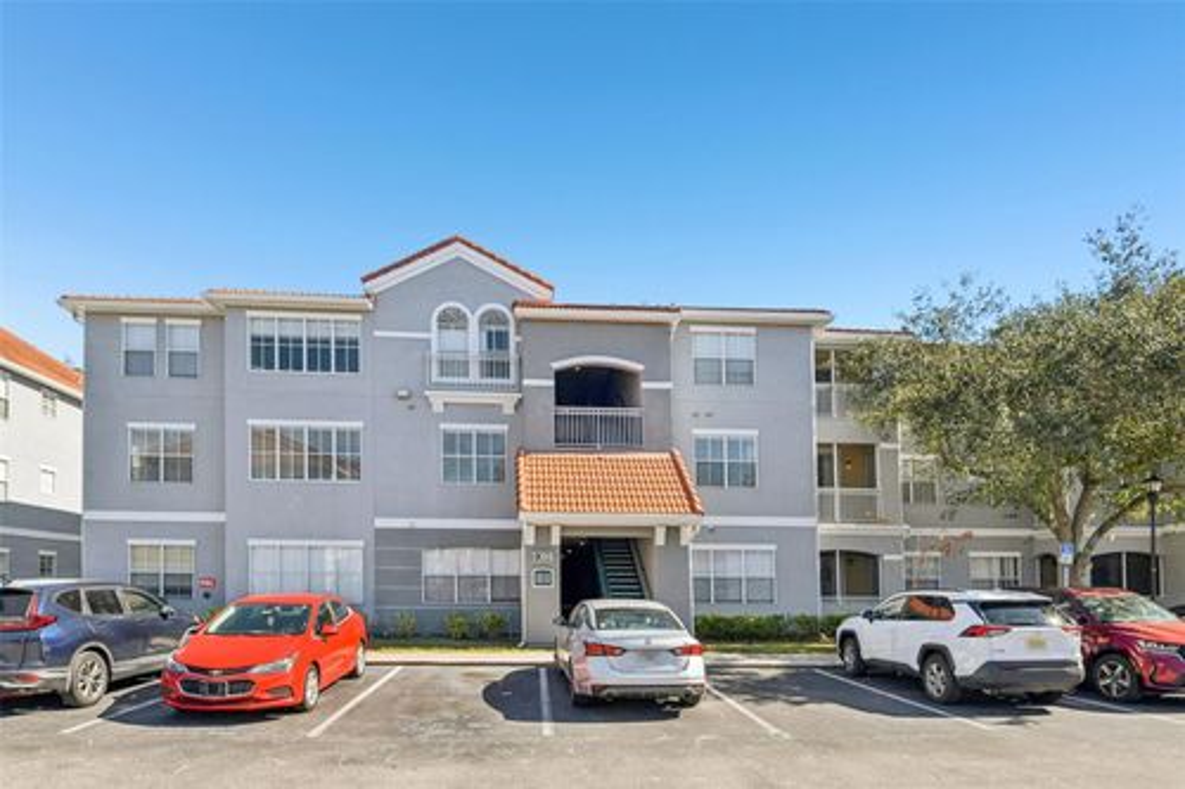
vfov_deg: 67.3
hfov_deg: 90.0
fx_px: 592
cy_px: 394
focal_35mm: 18
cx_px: 592
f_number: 8
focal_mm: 18
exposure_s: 1/1250
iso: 400
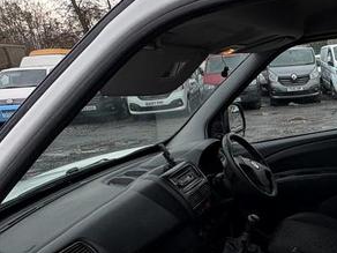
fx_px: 419
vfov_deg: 32.9
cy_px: 191
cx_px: 331
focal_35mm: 43
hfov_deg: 39.1
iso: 32
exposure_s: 1/99
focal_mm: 2.22
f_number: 2.2
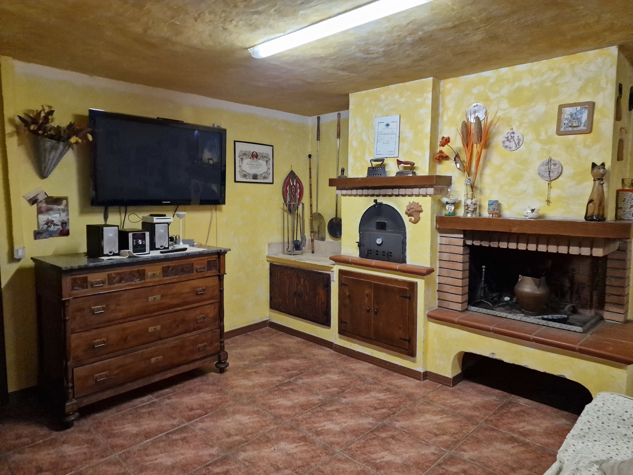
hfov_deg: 73.9
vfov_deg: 58.9
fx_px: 421
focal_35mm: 23
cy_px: 238
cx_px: 316
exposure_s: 1/100
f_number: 1.8
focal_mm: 6.4
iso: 640
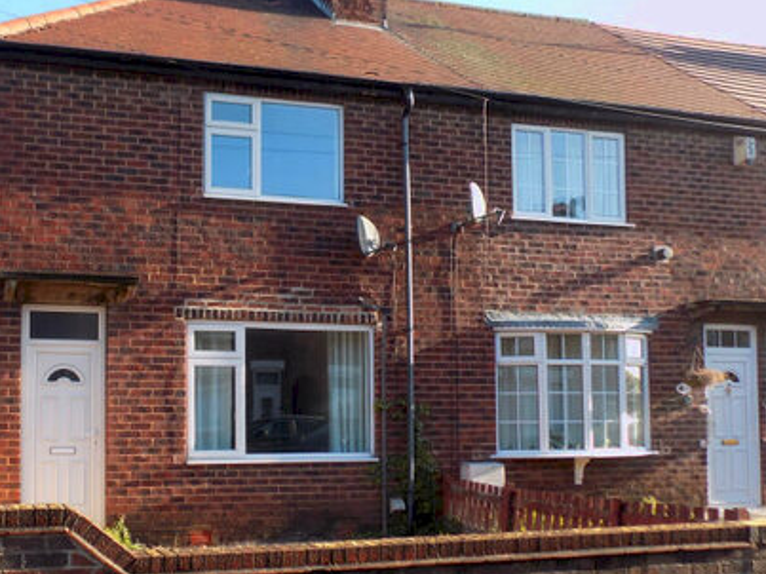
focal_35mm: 40
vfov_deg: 35.6
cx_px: 188
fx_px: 885
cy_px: 375
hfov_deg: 45.2
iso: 80
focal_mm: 4
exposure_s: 1/250
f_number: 3.1
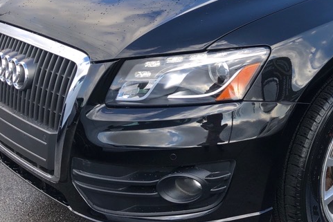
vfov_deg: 21.8
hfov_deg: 31.0
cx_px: 294
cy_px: 58
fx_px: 574
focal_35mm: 62
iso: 20
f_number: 1.8
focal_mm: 3.99
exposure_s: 1/374
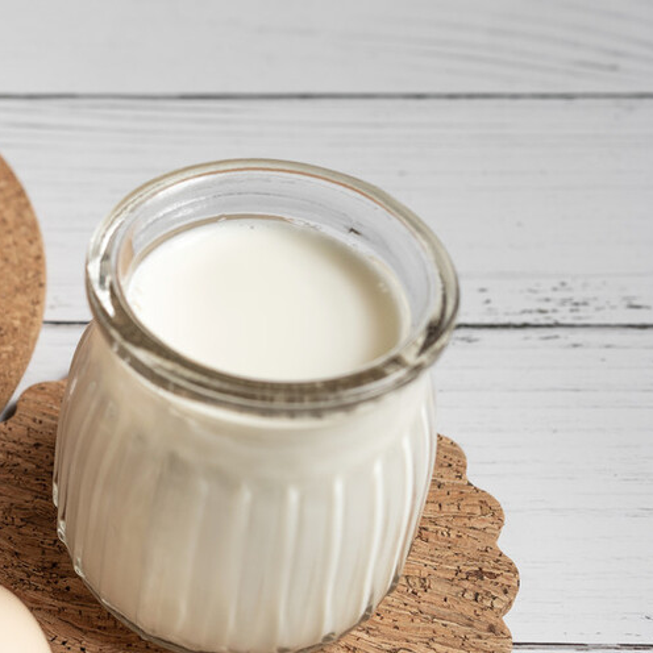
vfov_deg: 24.0
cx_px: -100
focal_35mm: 72
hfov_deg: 22.4
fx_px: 1537
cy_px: 369
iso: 100
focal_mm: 35
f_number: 5.6
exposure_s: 1/80
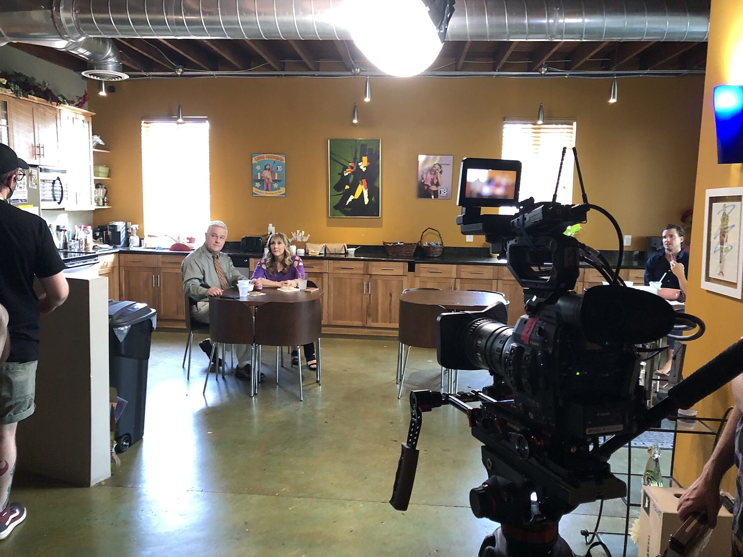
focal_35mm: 28
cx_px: 372
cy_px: 278
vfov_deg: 49.7
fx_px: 601
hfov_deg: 63.4
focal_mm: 3.99
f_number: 1.8
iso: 80
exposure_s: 1/15
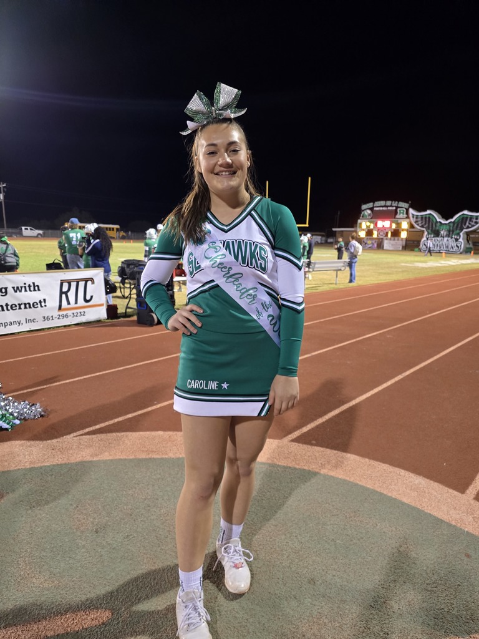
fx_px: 424
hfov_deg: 58.9
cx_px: 240
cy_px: 320
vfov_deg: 73.9
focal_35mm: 23
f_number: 1.7
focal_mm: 6.3
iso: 1000
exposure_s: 1/60
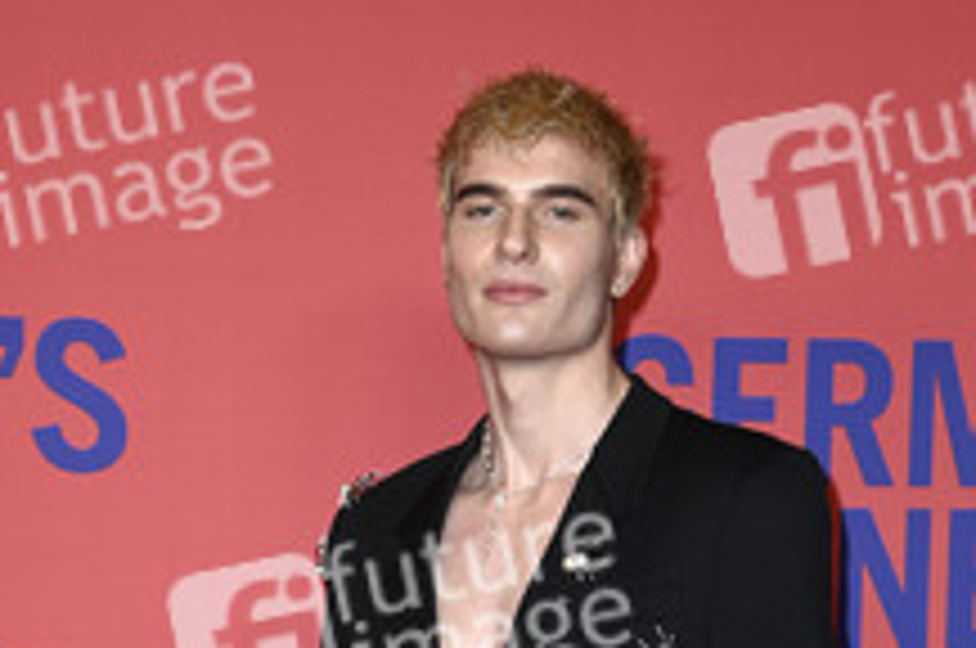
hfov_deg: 14.3
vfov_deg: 9.3
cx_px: 531
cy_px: 846
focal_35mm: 144
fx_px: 3898
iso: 640
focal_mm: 78
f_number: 5.6
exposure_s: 1/200
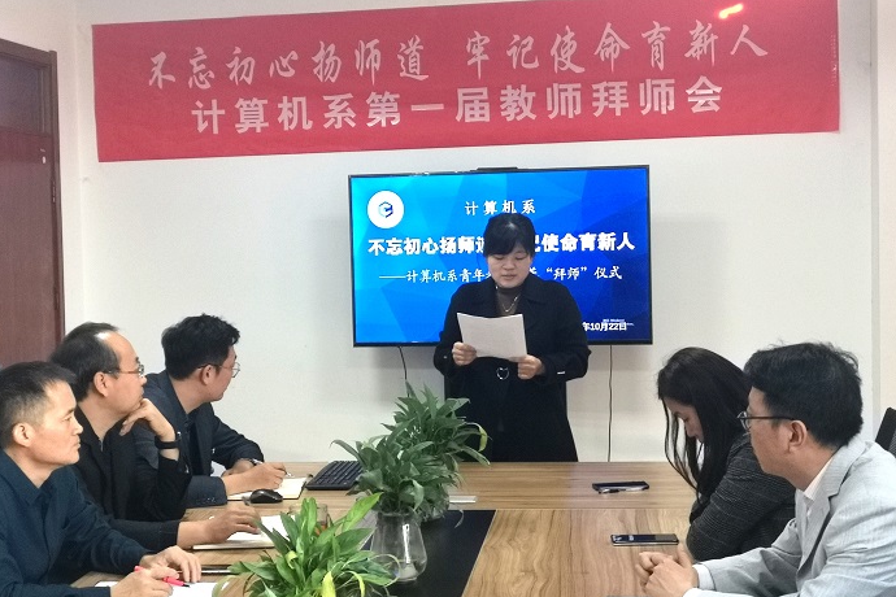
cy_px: 277
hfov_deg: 35.1
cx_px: 449
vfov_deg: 23.8
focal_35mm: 57
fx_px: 1419
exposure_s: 1/33.3
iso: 200
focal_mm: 4.75
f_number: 1.8
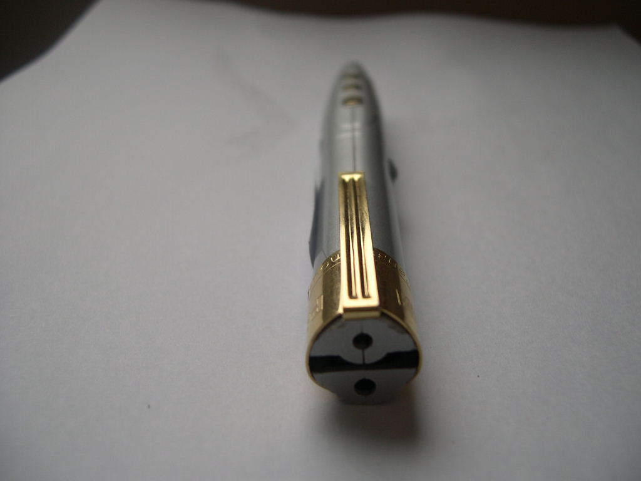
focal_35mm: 38
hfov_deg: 49.0
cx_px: 320
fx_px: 704
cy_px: 240
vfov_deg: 37.7
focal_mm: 8
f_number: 2.8
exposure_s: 1/129
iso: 100
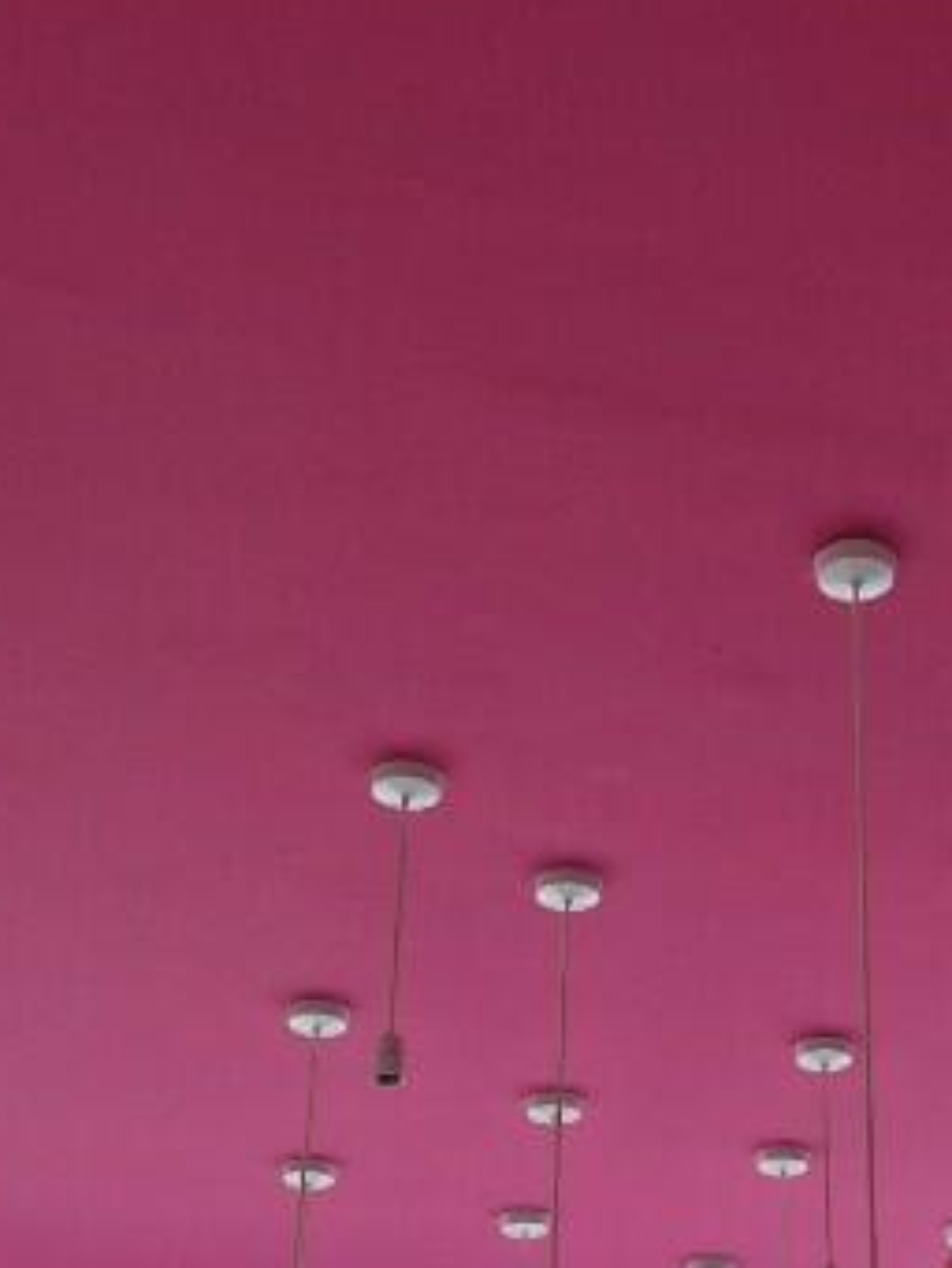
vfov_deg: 28.0
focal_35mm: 69
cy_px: 852
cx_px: 840
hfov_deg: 20.9
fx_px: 2529
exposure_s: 1/100
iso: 160
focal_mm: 5.4
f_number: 1.8
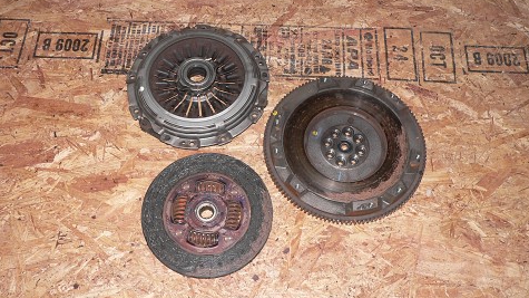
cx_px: 266
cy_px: 133
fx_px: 617
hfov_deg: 46.4
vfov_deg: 27.1
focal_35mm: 44
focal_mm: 6.7
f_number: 3.3
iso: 100
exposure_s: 1/60
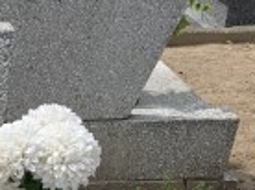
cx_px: -218
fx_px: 890
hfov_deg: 14.2
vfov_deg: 11.0
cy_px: 393
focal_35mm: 121
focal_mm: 4.25
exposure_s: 1/2833
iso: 25
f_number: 1.8
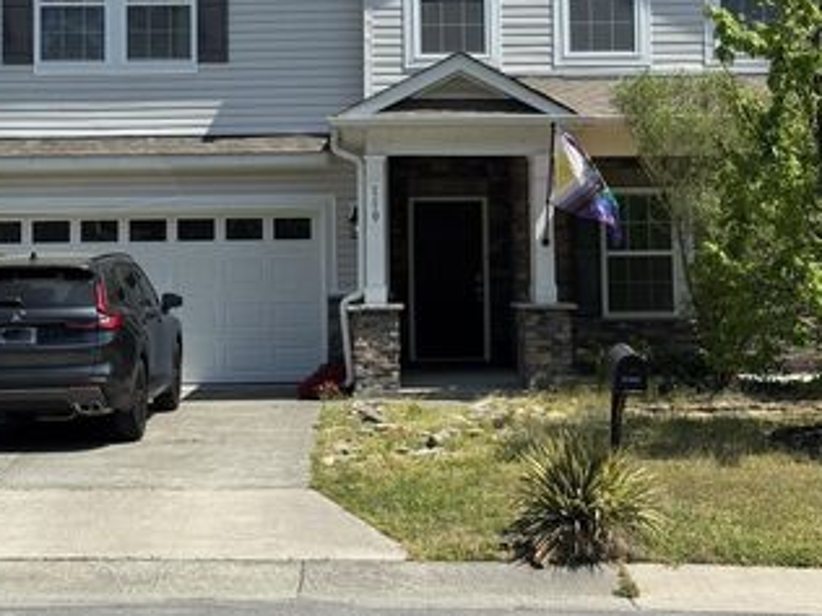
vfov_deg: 19.2
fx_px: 1805
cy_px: 144
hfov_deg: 25.6
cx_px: 364
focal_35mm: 76
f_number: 1.78
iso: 64
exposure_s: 1/4049
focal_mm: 6.76
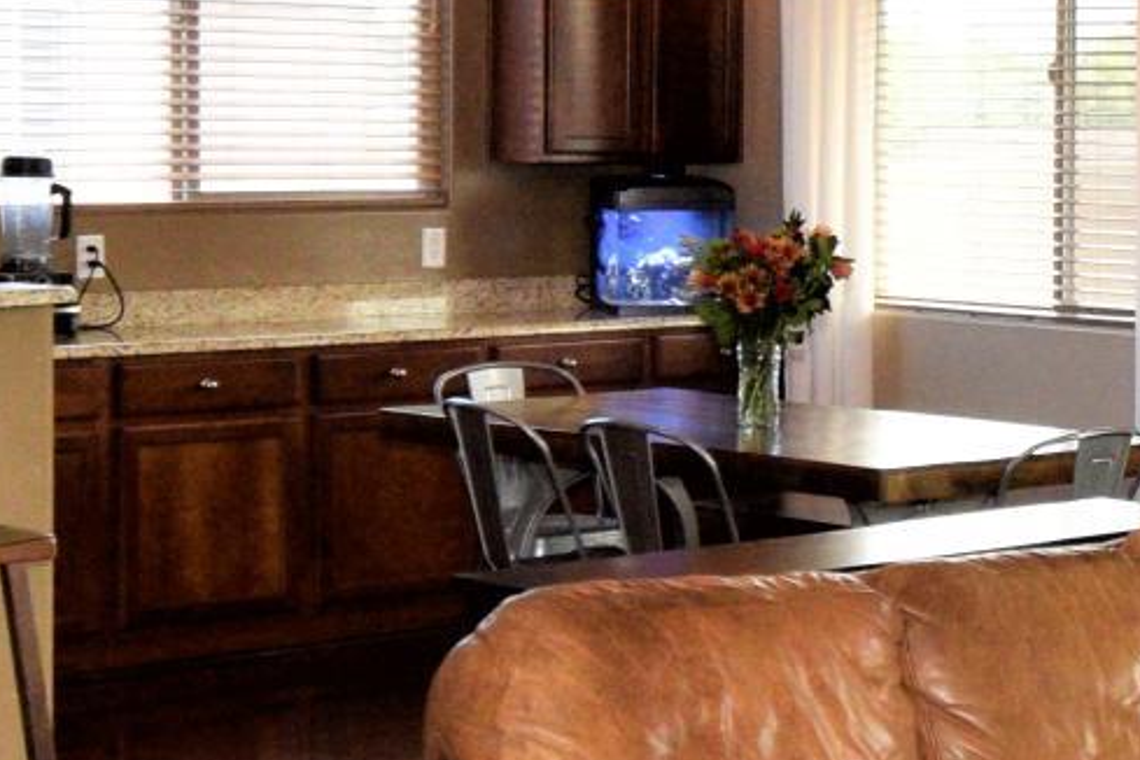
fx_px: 2913
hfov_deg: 20.9
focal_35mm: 92
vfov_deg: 14.8
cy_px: 219
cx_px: 1289
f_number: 5.6
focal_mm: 10
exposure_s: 1/125
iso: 800
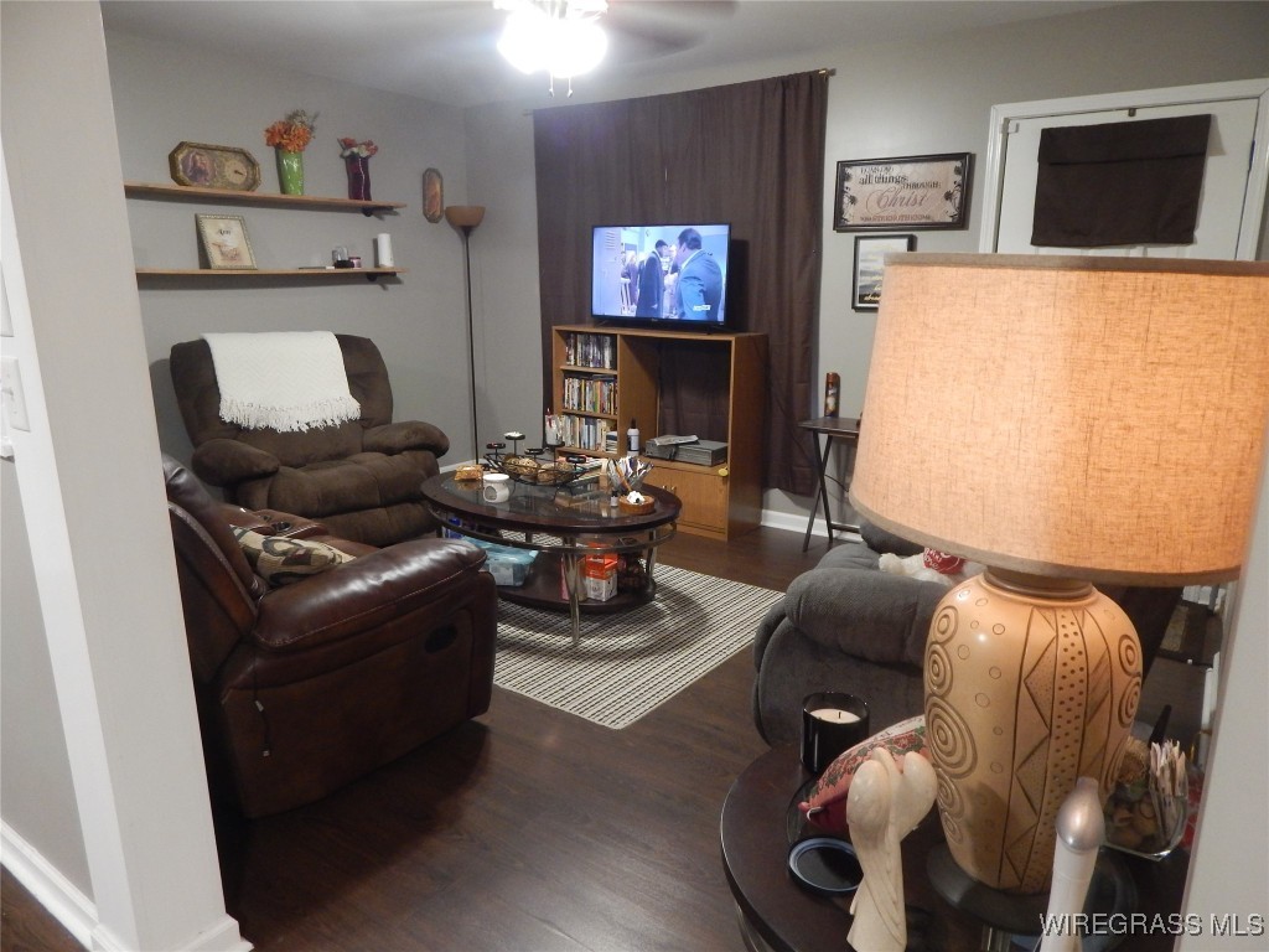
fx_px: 807
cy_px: 476
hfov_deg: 76.4
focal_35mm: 22
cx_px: 634
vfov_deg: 61.1
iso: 400
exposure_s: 1/13
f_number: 3
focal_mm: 4
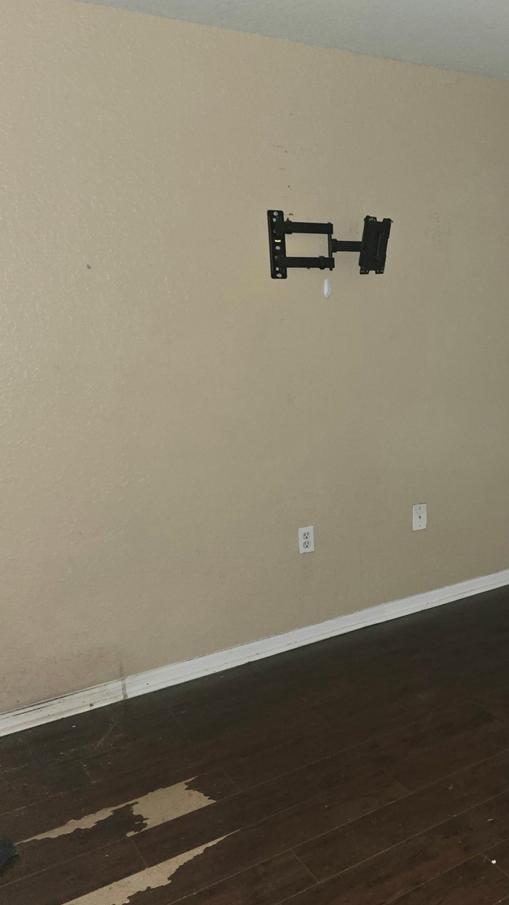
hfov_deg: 33.2
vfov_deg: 58.0
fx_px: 816
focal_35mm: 34
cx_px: 441
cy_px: 455
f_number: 1.7
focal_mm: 6.3
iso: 250
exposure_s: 1/12
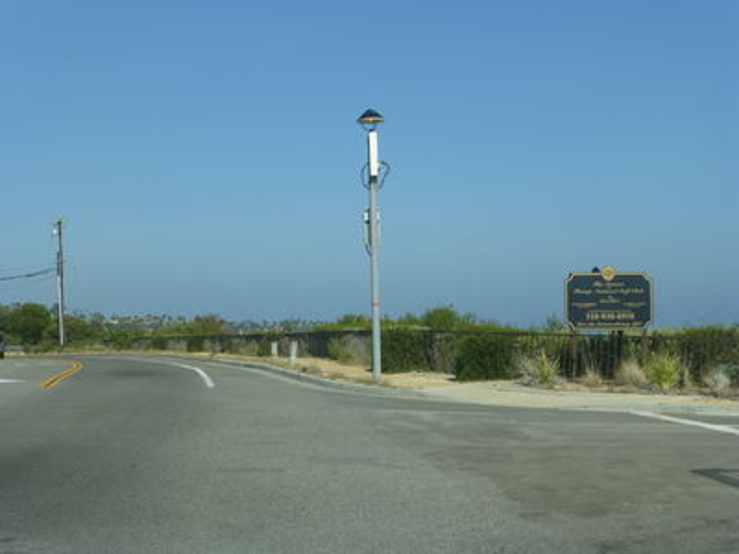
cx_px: 370
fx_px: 1409
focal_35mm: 66
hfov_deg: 29.4
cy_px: 277
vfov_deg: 22.3
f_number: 4.9
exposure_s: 1/640
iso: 100
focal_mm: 11.7
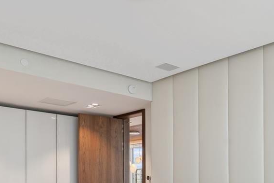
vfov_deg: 27.4
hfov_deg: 41.0
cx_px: 230
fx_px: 345
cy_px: 196
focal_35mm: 45
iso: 200
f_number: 9
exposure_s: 1/25
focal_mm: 16.1
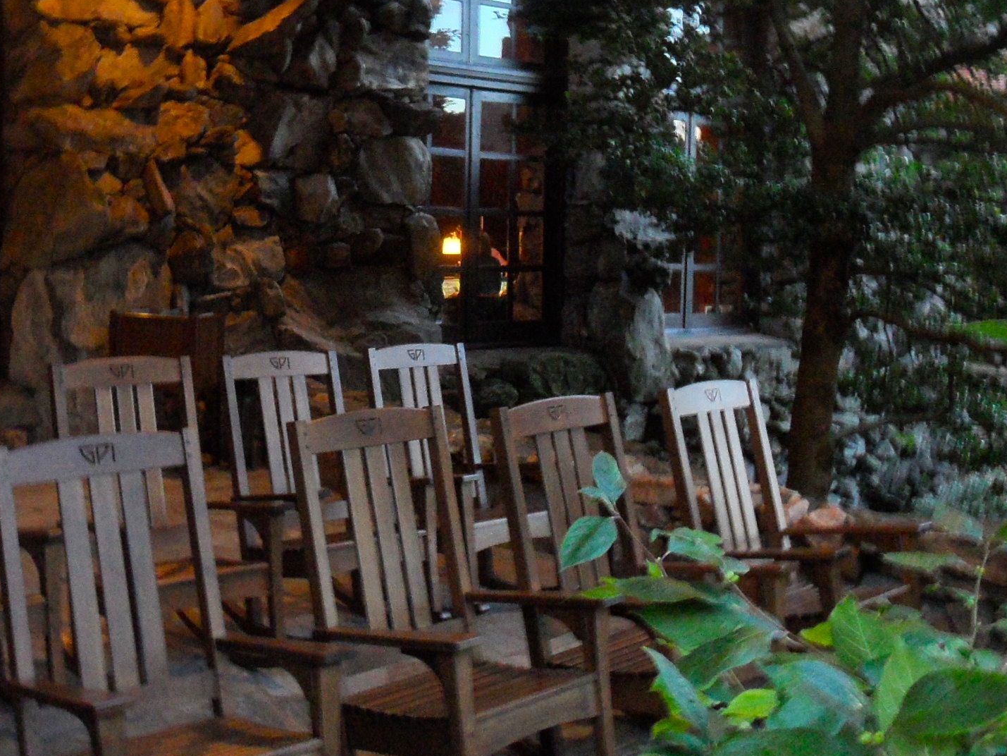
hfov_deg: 43.6
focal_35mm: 43
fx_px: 1251
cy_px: 280
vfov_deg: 33.4
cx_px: 400
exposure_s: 1/8
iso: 400
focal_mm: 3.9
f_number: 3.2
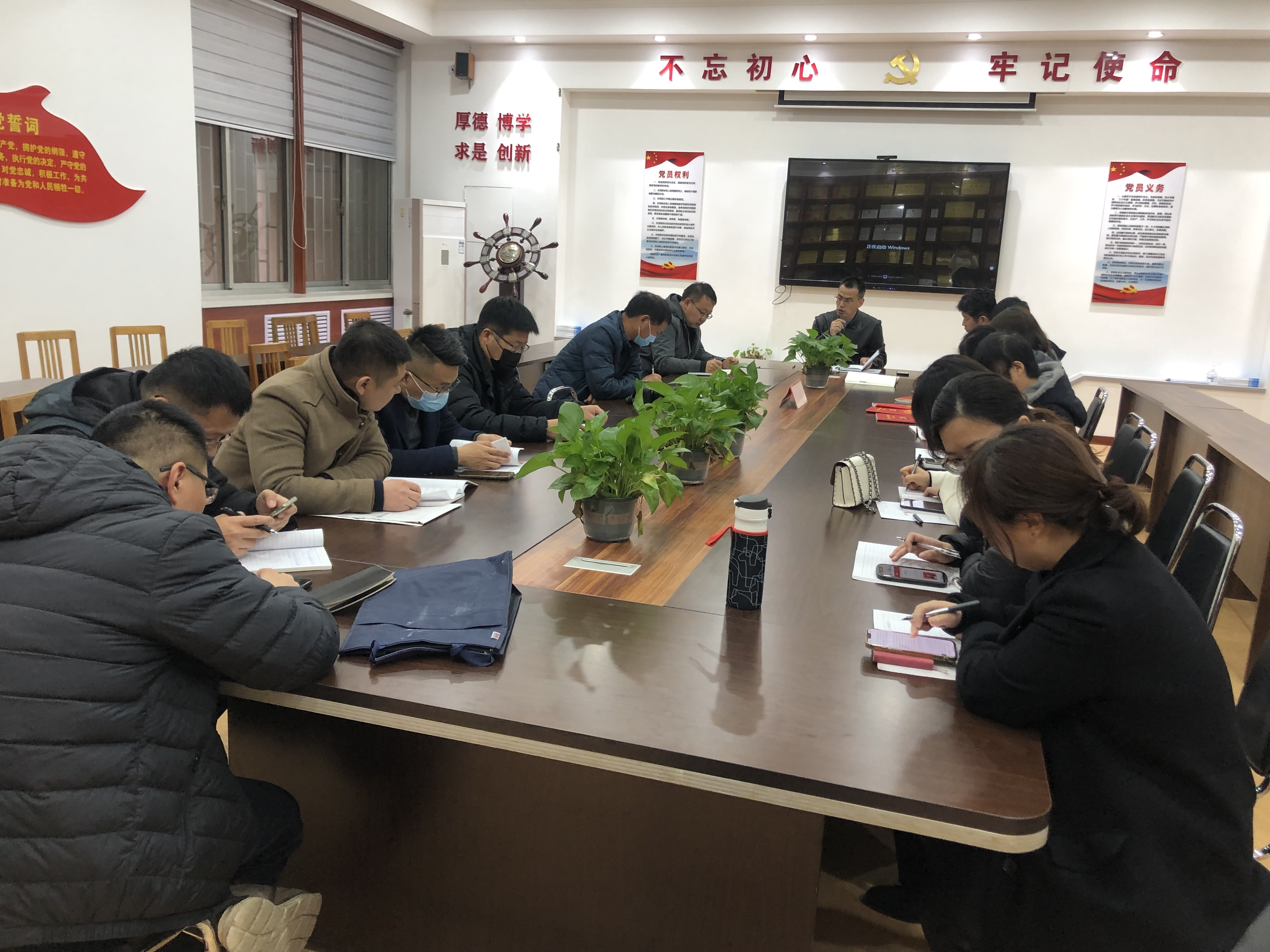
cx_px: 635
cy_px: 476
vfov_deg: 49.7
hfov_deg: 63.4
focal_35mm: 28
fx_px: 1027
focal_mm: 4
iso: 32
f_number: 1.8
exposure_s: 1/25
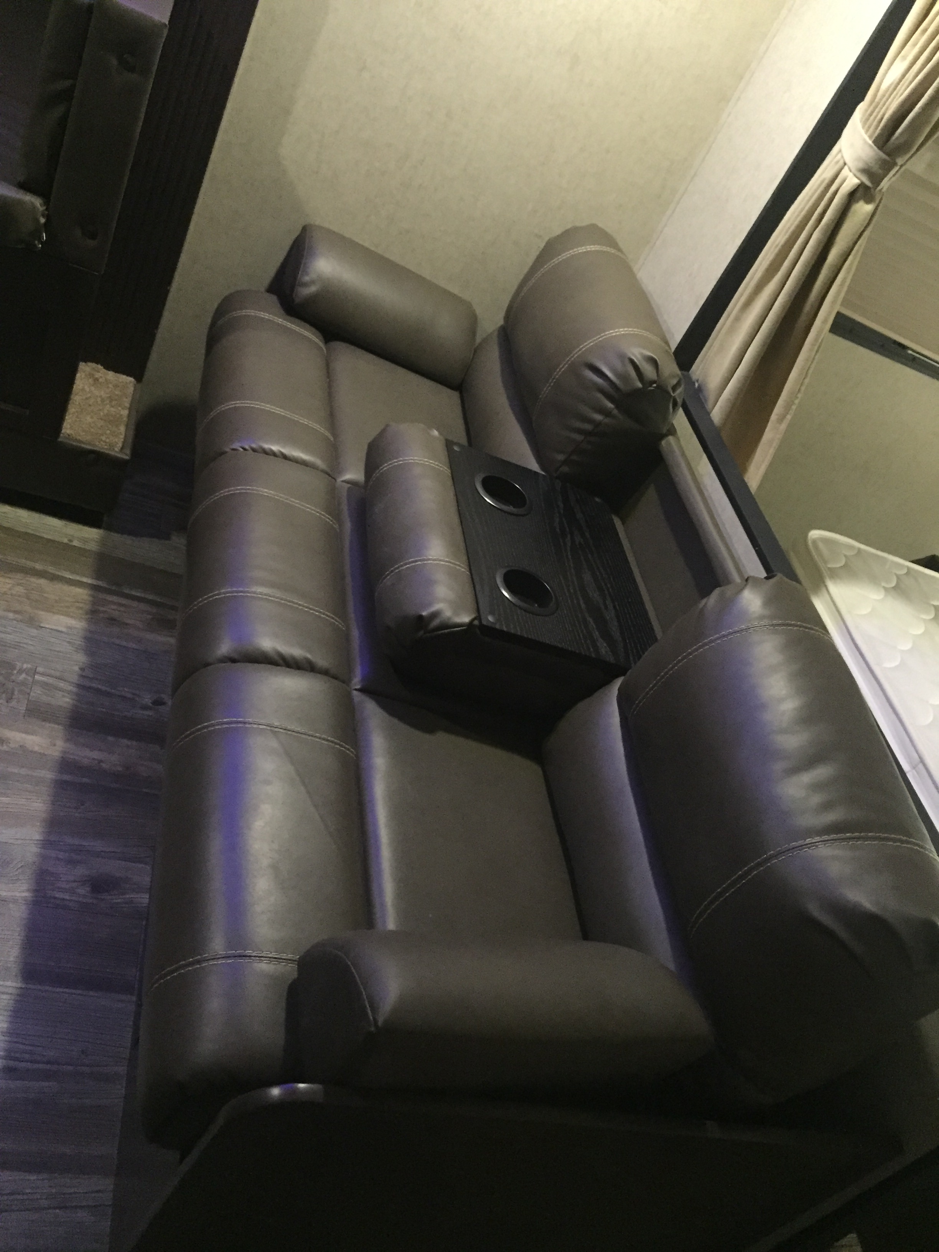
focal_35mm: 29
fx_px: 1049
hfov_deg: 48.2
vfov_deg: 61.7
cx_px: 470
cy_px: 626
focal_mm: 4.15
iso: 400
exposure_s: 1/15
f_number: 2.2
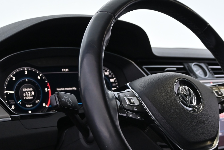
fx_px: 438
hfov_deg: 28.4
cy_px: 108
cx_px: 153
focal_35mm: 70
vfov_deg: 19.2
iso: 1000
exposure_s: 1/25
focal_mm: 27.5
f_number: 4.5
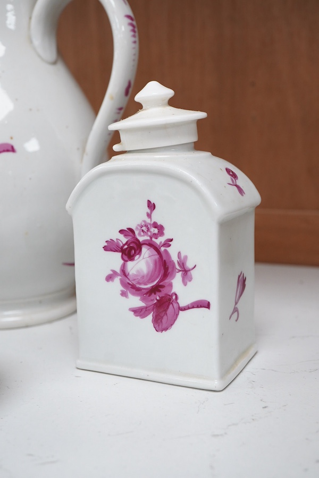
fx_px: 598
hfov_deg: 29.9
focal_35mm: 45
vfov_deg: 43.6
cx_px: 160
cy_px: 239
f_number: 9
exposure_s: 1/125
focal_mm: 30
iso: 1250
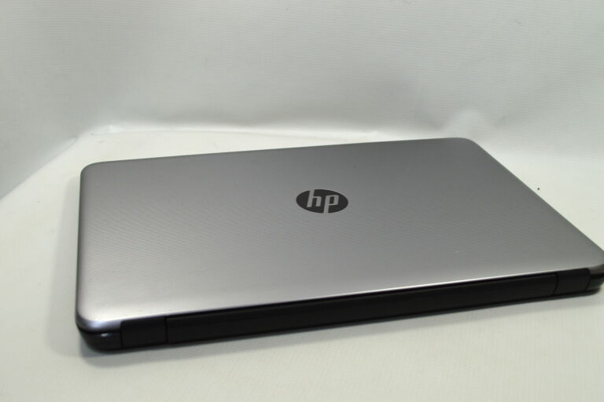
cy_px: 201
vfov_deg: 31.9
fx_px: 705
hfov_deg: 46.4
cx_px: 302
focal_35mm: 42
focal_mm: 28
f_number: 5.6
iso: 320
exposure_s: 1/125
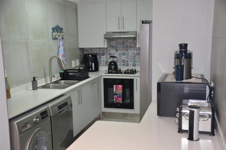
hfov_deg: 46.5
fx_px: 263
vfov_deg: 31.8
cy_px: 75
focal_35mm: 42
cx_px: 113
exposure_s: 1/60
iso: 800
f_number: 4
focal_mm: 28
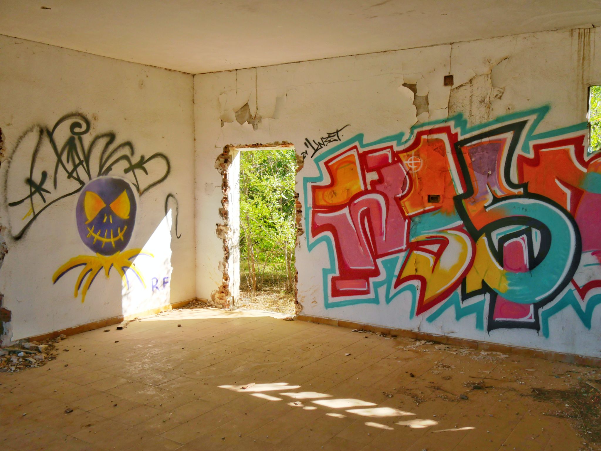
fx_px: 590
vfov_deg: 41.8
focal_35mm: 34
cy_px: 226
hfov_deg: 54.0
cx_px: 300
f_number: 11
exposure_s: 1/100
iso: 200
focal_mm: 17
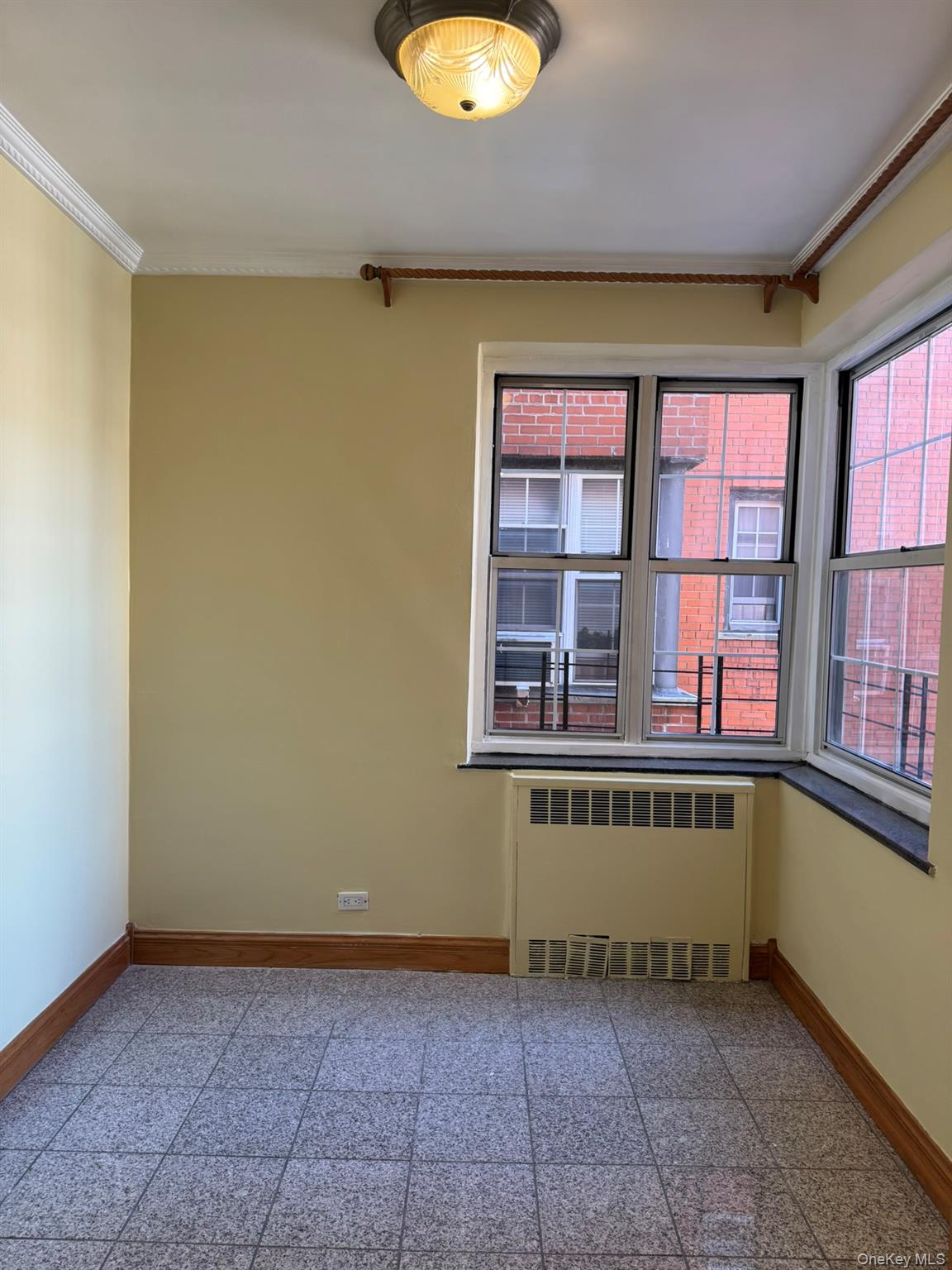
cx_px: 476
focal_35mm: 24
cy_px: 635
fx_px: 880
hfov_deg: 56.8
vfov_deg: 71.6
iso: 125
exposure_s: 1/120
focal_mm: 6.76
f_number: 1.78
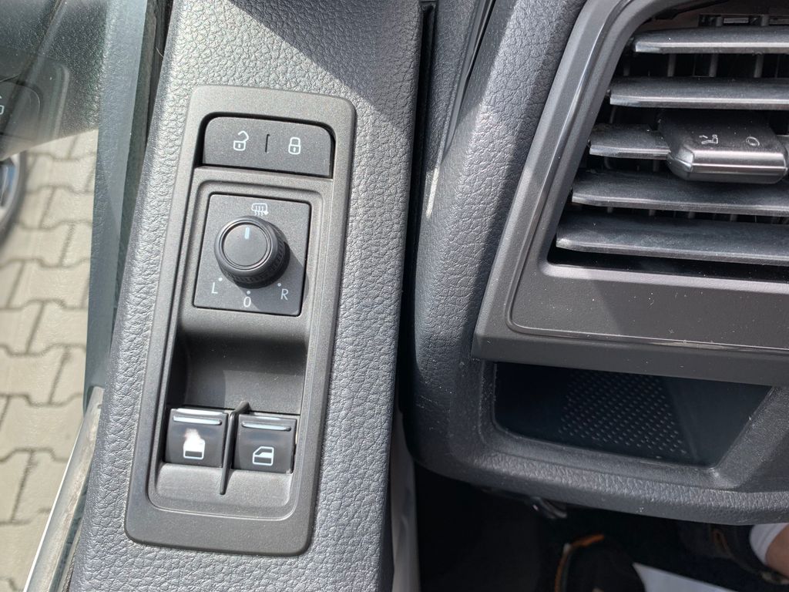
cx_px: 394
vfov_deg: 53.1
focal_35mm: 26
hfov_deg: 67.3
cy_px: 296
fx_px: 593
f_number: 1.8
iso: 25
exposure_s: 1/122
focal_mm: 4.25
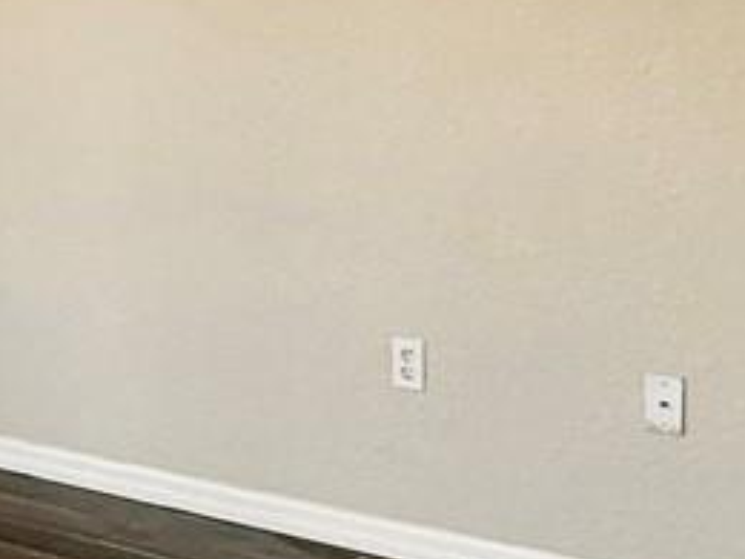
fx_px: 1851
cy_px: 75
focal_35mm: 86
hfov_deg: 19.7
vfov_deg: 17.0
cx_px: -378
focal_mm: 2.22
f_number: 2.2
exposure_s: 1/120
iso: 80
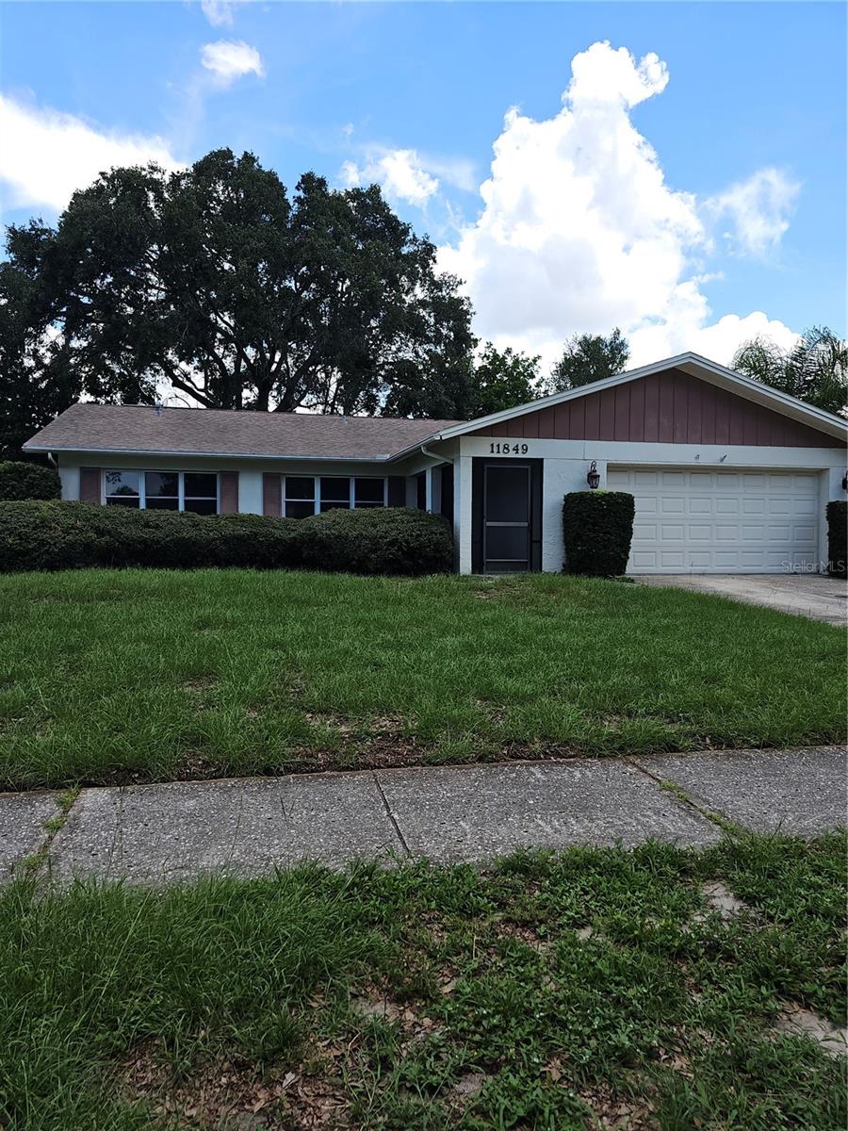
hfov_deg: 58.9
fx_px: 751
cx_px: 424
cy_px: 566
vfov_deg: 73.9
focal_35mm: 23
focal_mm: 6.3
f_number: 1.7
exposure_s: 1/414
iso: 10
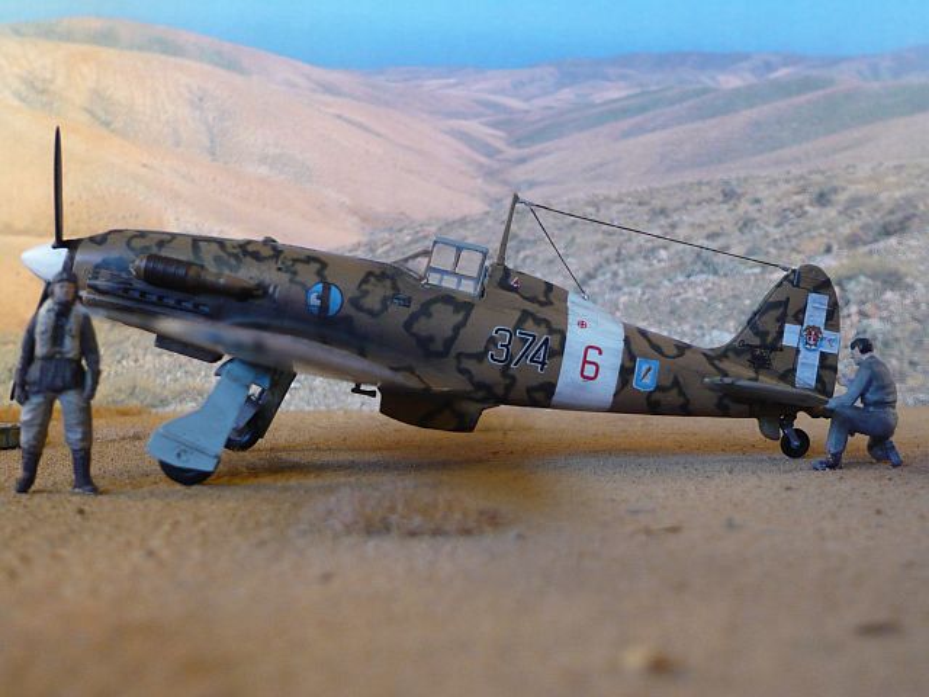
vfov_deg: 36.0
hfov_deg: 46.8
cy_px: 348
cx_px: 464
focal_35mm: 40
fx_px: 1073
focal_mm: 6.6
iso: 200
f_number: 3.3
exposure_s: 1/20
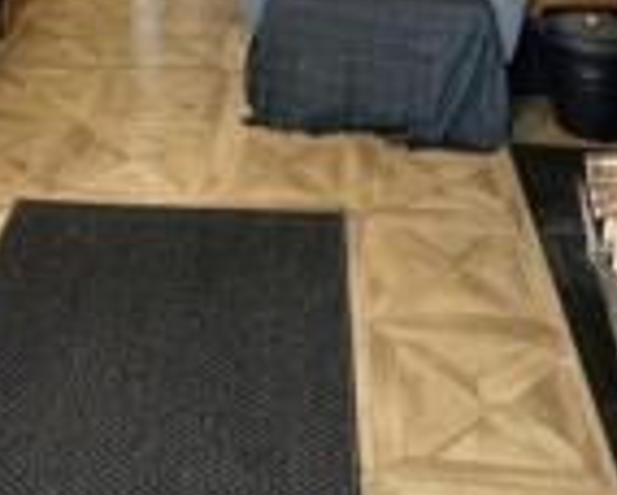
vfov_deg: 23.0
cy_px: -267
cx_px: 180
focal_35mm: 52
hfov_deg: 35.4
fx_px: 951
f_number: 1.8
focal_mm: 1.57
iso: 200
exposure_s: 1/50
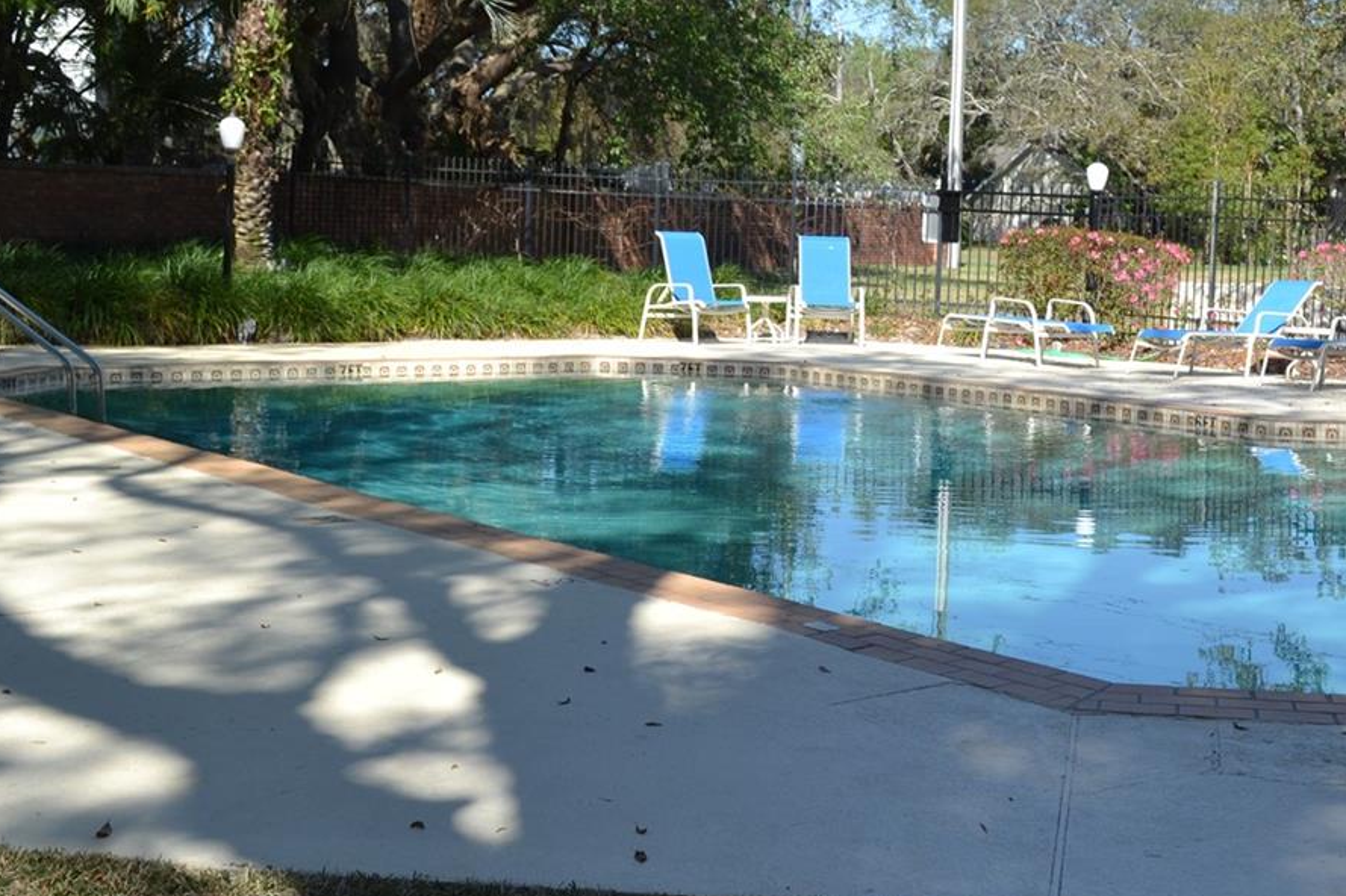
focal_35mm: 54
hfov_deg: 36.3
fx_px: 2018
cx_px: 961
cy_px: 345
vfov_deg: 25.0
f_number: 8
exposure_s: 1/250
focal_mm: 20
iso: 100
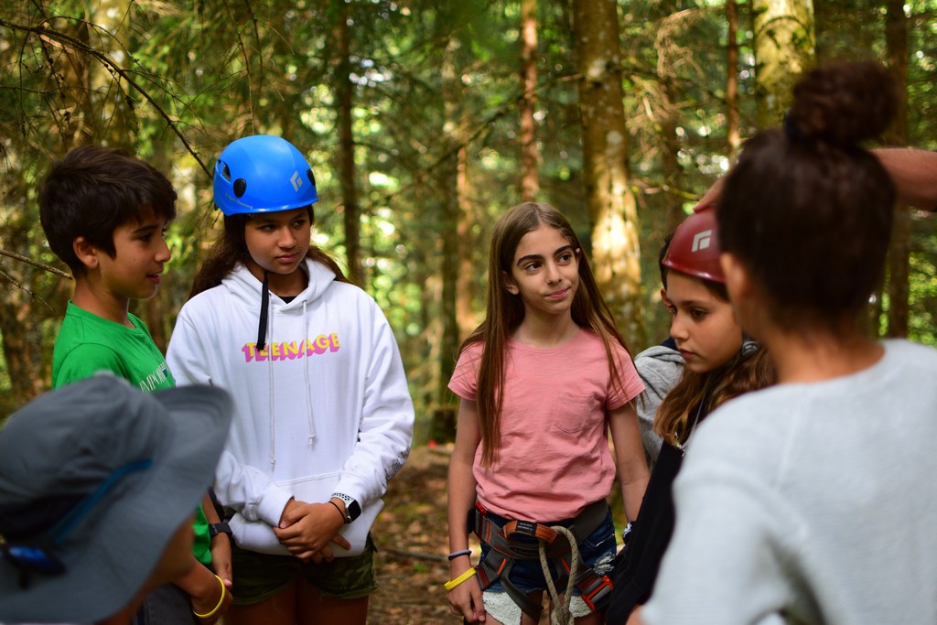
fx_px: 1367
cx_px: 468
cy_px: 312
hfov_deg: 37.8
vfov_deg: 25.8
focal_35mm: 52
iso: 320
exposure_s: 1/250
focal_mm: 35
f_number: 1.8
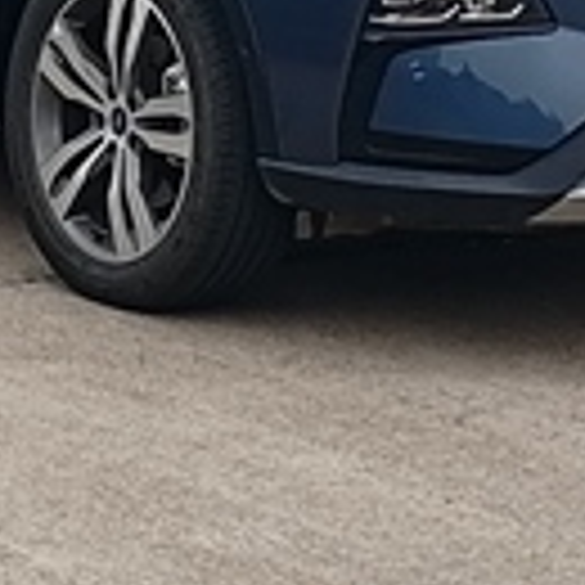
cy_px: -63
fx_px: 2103
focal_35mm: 110
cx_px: 216
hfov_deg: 15.8
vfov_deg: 15.4
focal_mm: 5.3
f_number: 1.8
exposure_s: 1/136
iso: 50
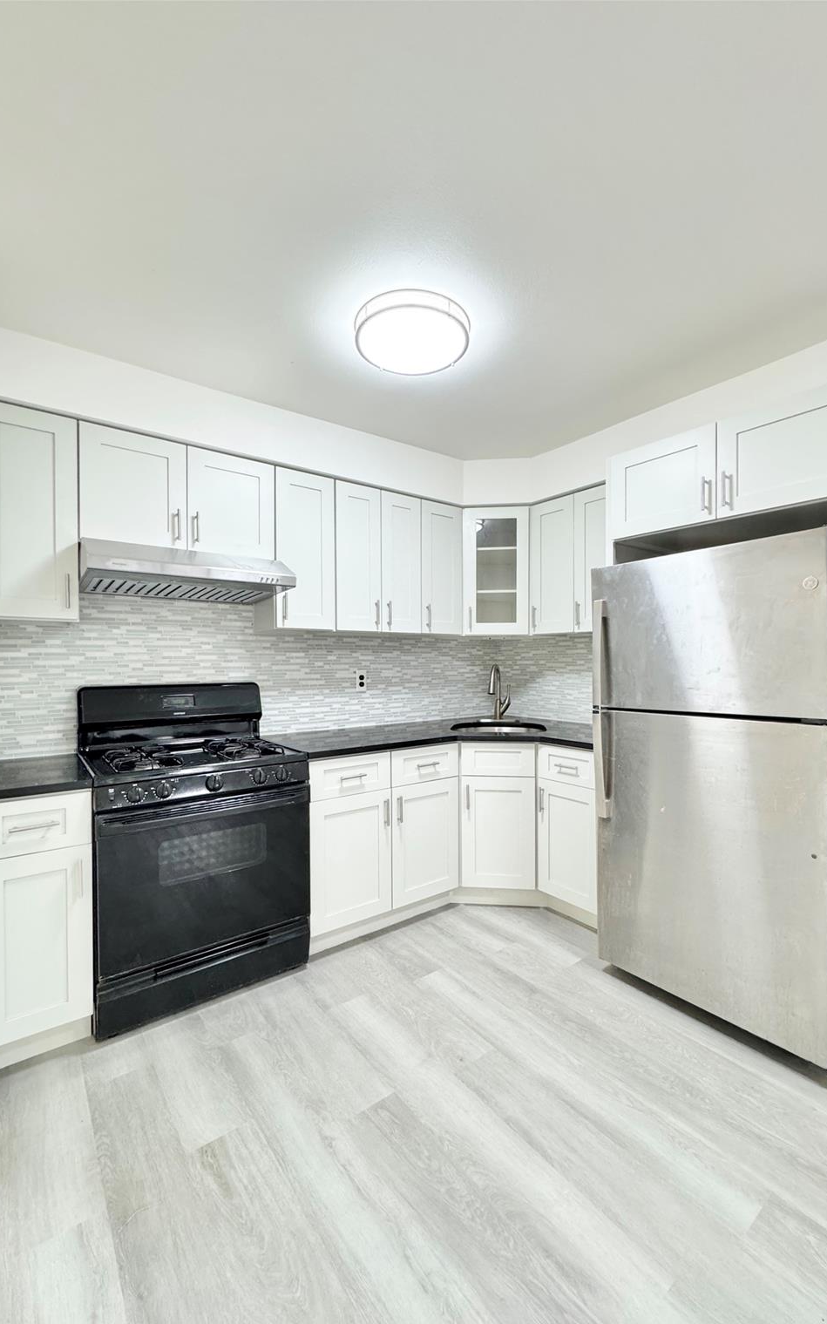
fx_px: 541
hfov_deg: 74.7
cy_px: 669
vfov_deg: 101.5
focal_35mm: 15
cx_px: 435
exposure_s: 1/60
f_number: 2.2
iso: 250
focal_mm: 2.22
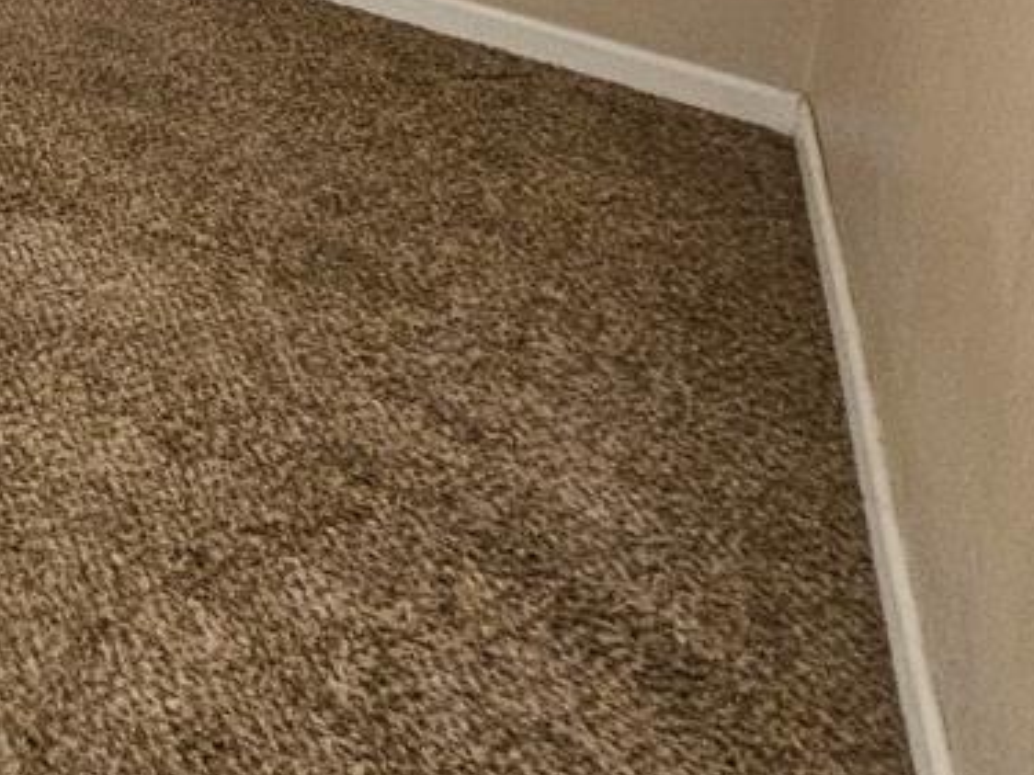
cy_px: -655
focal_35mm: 52
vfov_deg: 19.8
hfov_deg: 23.0
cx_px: -761
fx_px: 1553
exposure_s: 1/30
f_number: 2.2
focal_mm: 2.2
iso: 500
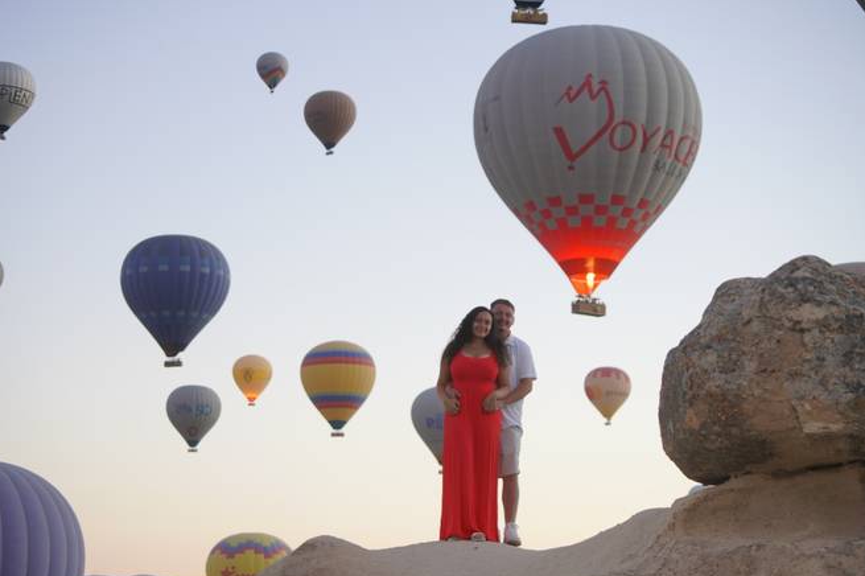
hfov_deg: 26.3
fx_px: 1849
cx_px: 401
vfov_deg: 17.7
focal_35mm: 77
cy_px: 314
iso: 500
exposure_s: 1/80
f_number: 4
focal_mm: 70
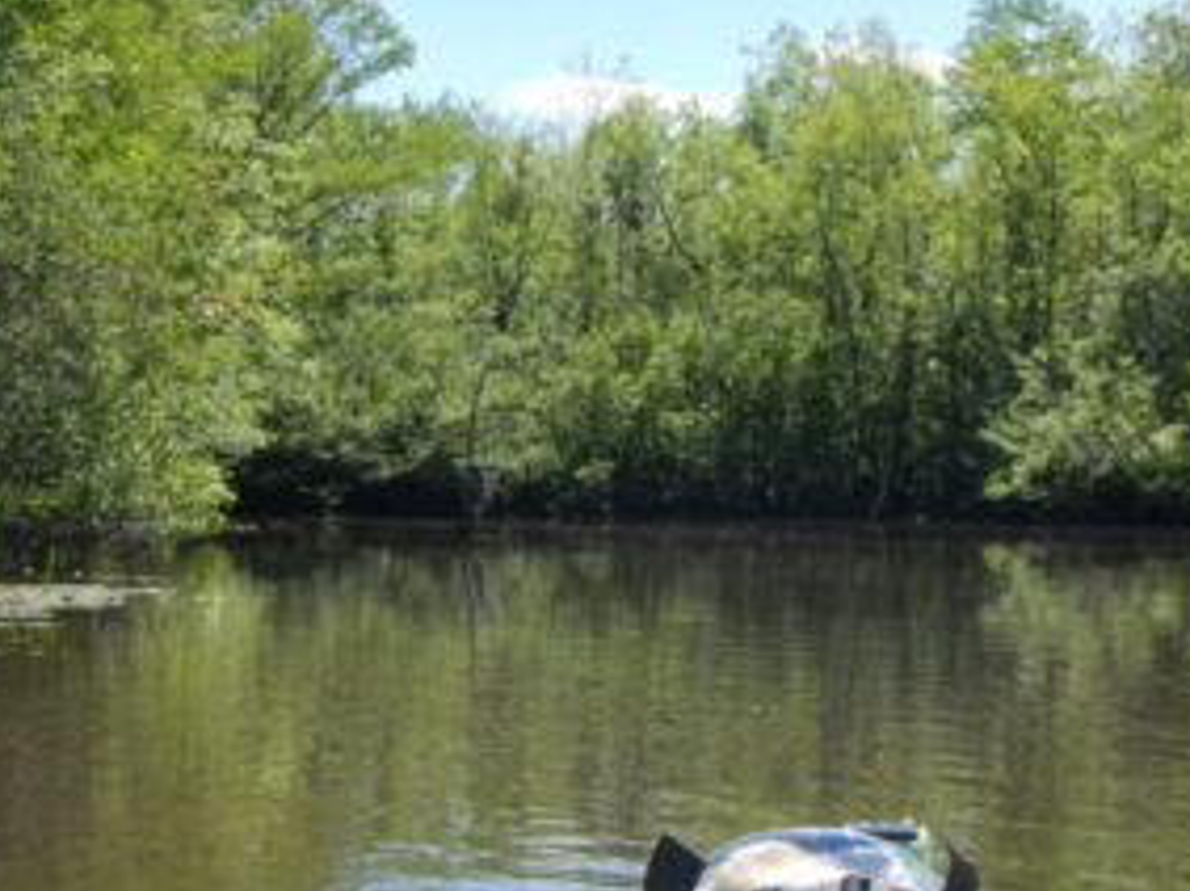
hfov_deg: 21.3
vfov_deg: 16.0
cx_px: 748
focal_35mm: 92
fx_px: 3161
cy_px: 588
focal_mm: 11.7
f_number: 4.2
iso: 125
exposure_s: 1/500
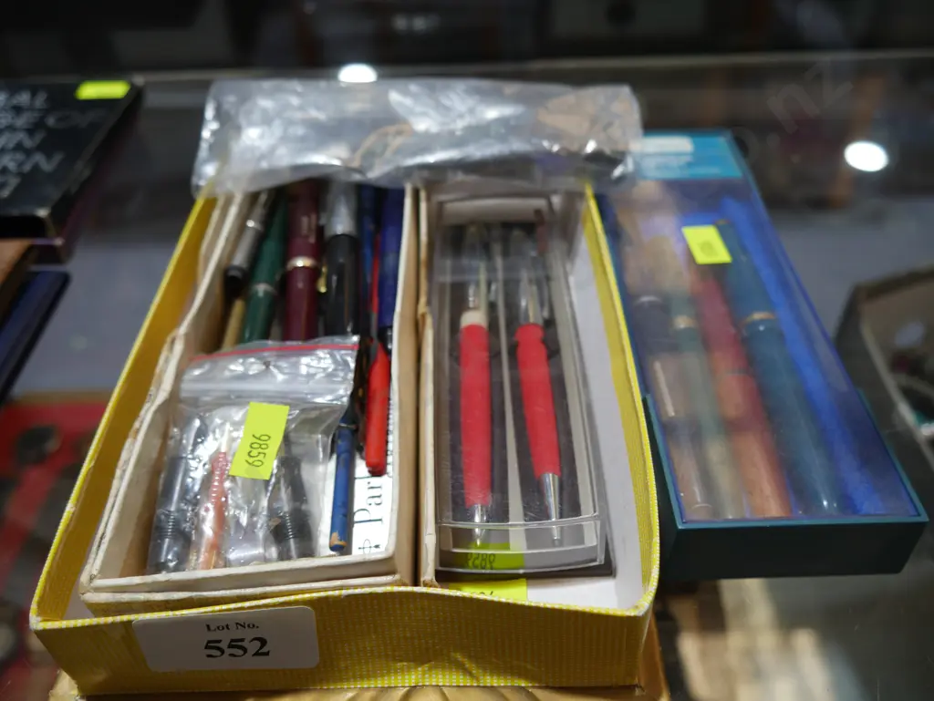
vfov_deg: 49.8
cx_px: 467
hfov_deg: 63.4
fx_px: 756
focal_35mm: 28
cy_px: 350
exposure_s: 1/60
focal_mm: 14
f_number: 3.5
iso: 200
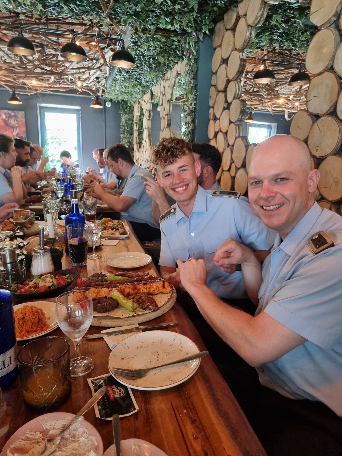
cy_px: 228
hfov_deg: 56.8
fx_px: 316
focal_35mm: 24
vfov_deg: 71.6
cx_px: 171
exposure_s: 1/50
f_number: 1.8
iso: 400
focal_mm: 6.7
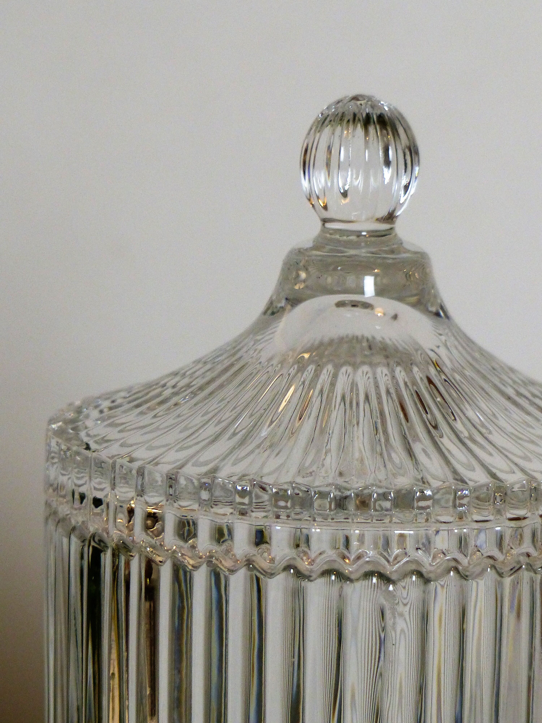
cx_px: 271
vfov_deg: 5.1
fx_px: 8079
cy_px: 362
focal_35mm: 387
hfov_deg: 3.8
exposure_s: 1/100
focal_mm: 63.4
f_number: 2.8
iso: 320
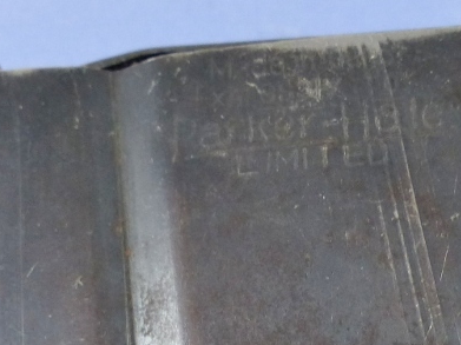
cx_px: 341
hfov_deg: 29.8
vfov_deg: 22.3
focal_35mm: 64
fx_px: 852
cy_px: 319
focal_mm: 4.5
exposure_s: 1/60
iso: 250
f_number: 2.8
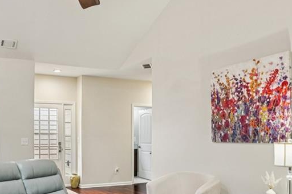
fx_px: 259
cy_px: 137
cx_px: 67
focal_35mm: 32
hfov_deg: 55.4
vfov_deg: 40.3
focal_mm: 16
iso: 400
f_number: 8
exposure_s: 1/6
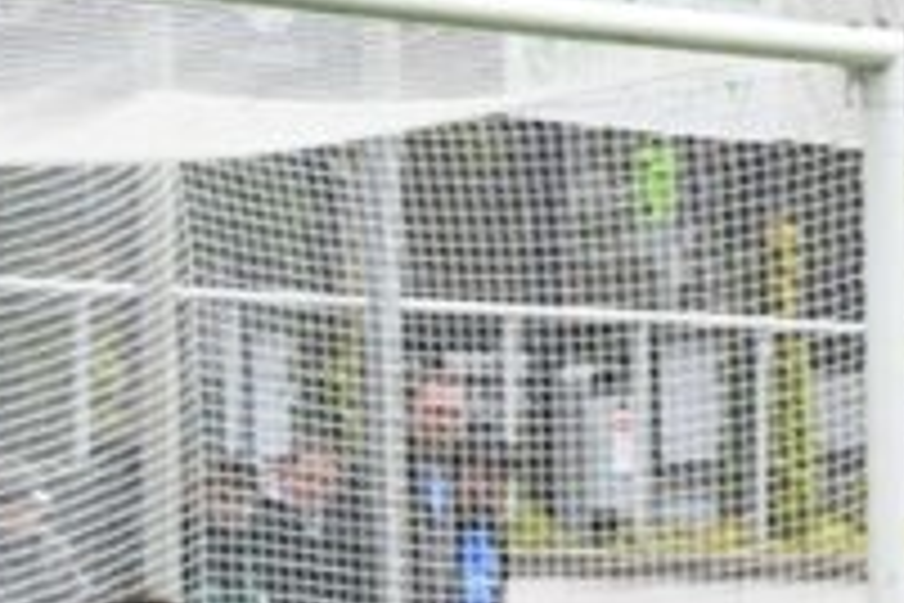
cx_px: 940
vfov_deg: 2.3
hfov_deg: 3.4
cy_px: 504
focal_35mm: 611
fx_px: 15342
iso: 1250
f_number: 7.1
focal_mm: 120
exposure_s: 1/1600
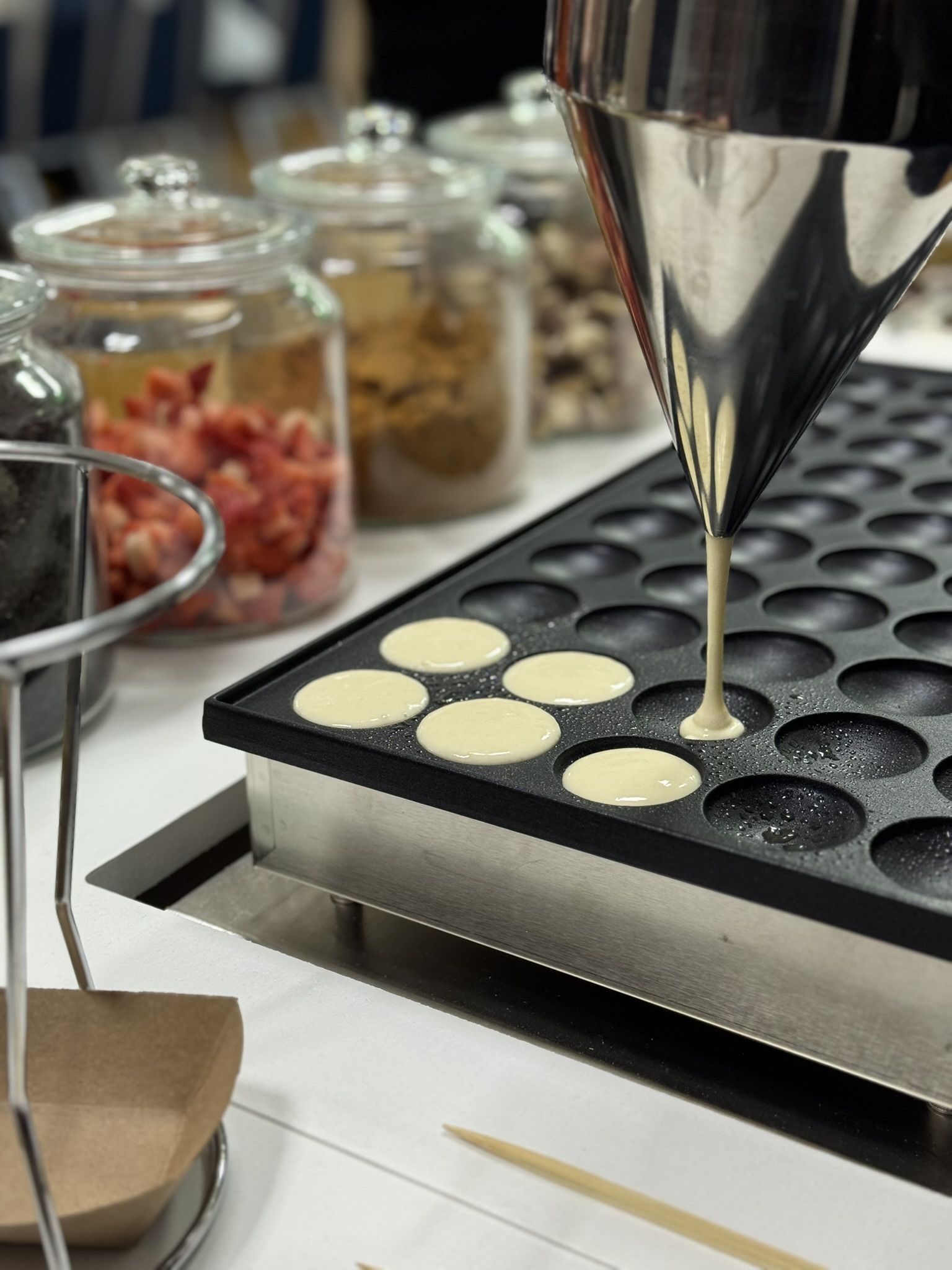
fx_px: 1760
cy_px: 635
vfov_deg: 39.7
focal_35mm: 48
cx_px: 476
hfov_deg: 30.3
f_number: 1.78
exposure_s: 1/50
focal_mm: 6.76
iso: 200
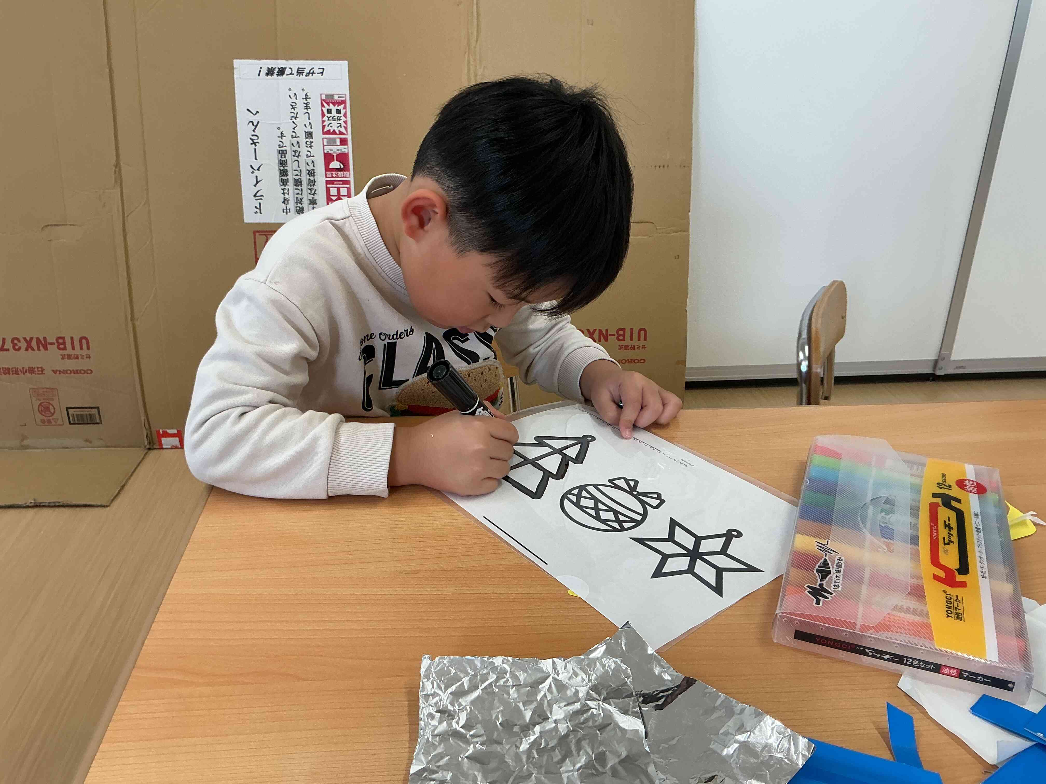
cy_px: 392
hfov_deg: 61.7
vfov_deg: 48.2
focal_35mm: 29
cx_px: 523
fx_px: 876
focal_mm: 3
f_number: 1.8
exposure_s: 1/120
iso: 50
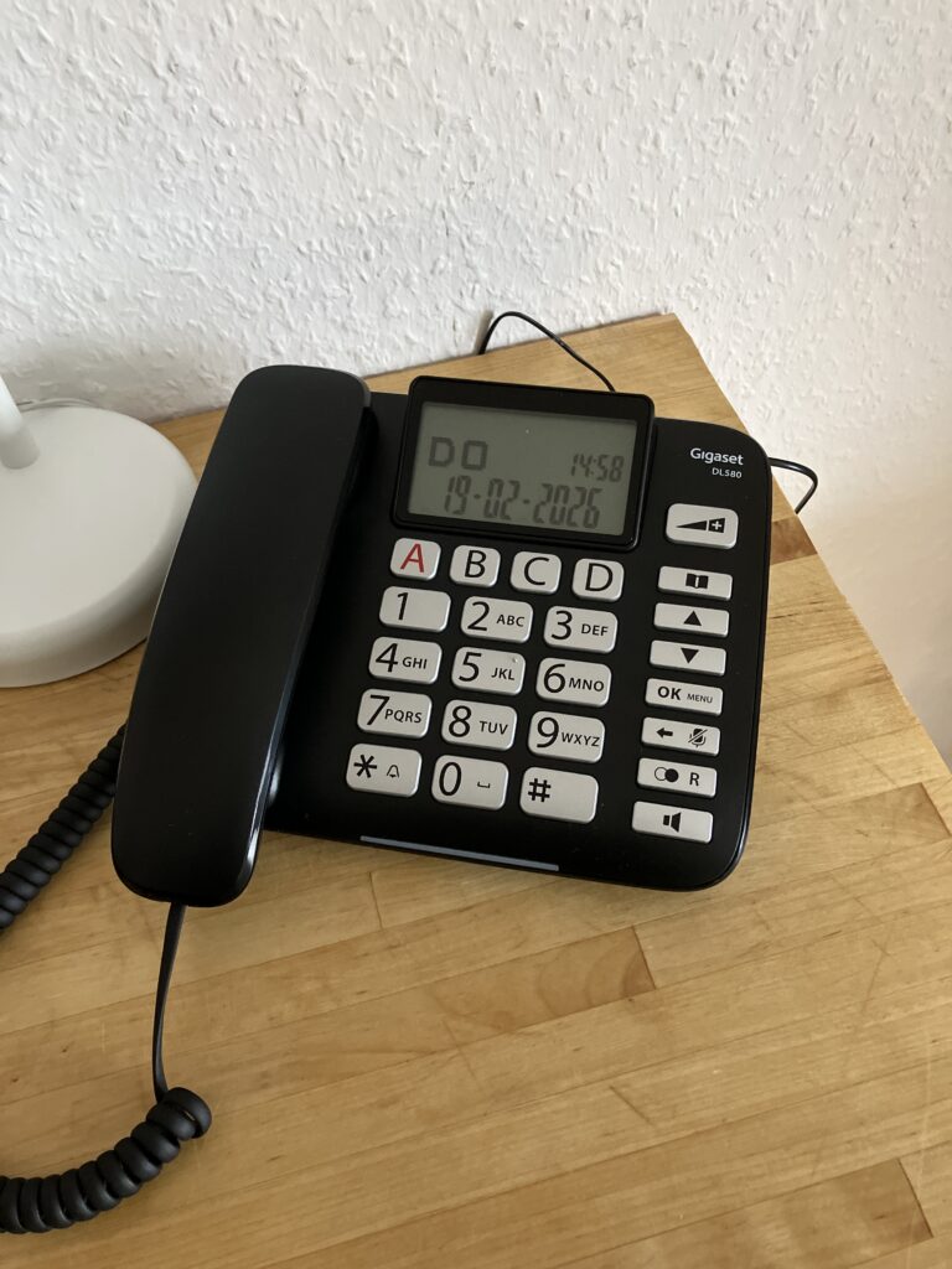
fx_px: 1027
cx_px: 476
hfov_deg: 49.7
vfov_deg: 63.4
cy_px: 634
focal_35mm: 28
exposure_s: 1/43
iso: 320
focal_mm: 3.99
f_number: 1.8
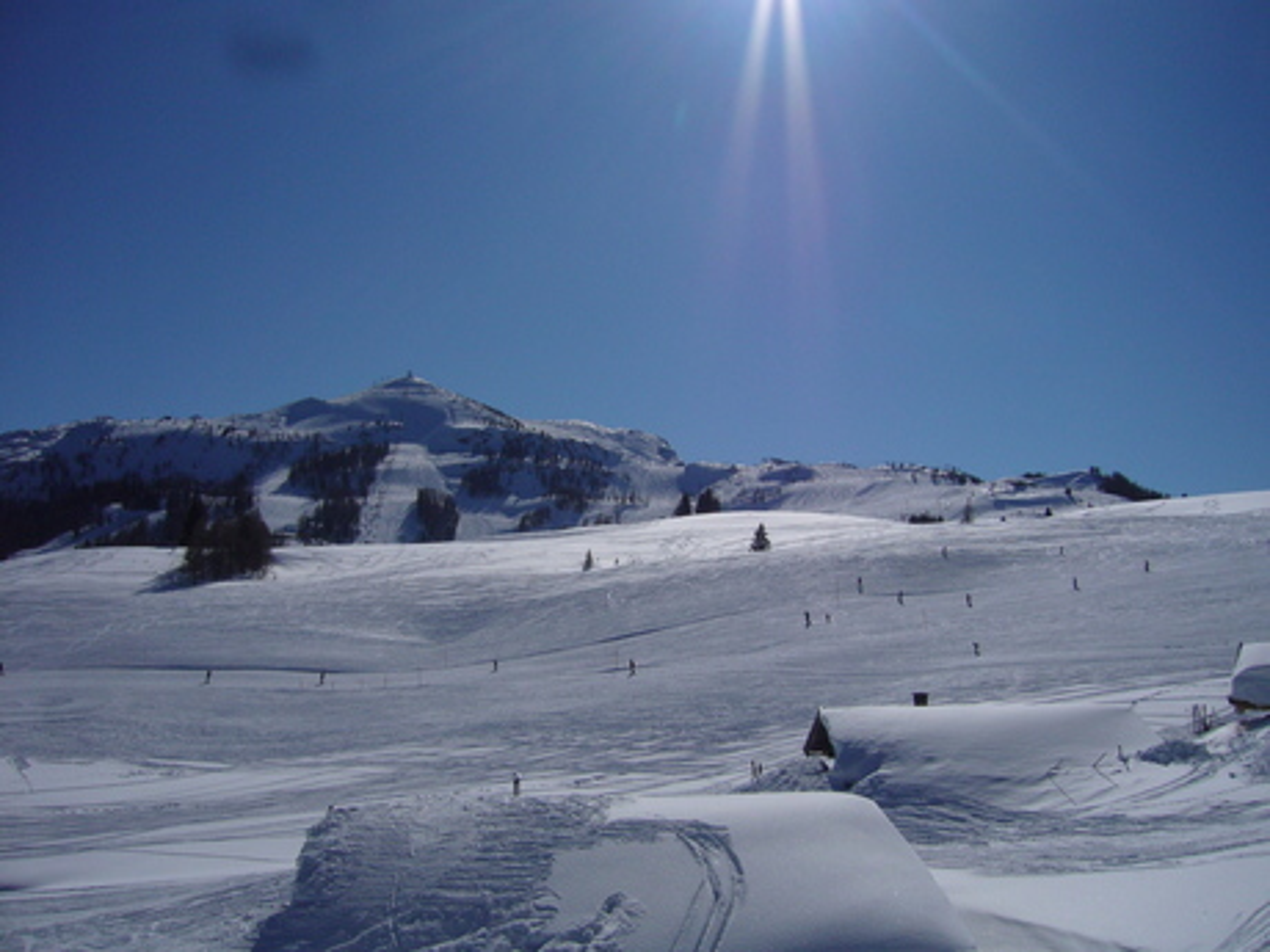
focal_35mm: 35
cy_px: 476
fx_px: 1284
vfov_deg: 40.7
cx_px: 635
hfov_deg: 52.6
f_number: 5.6
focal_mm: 5.8
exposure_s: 1/2000
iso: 100
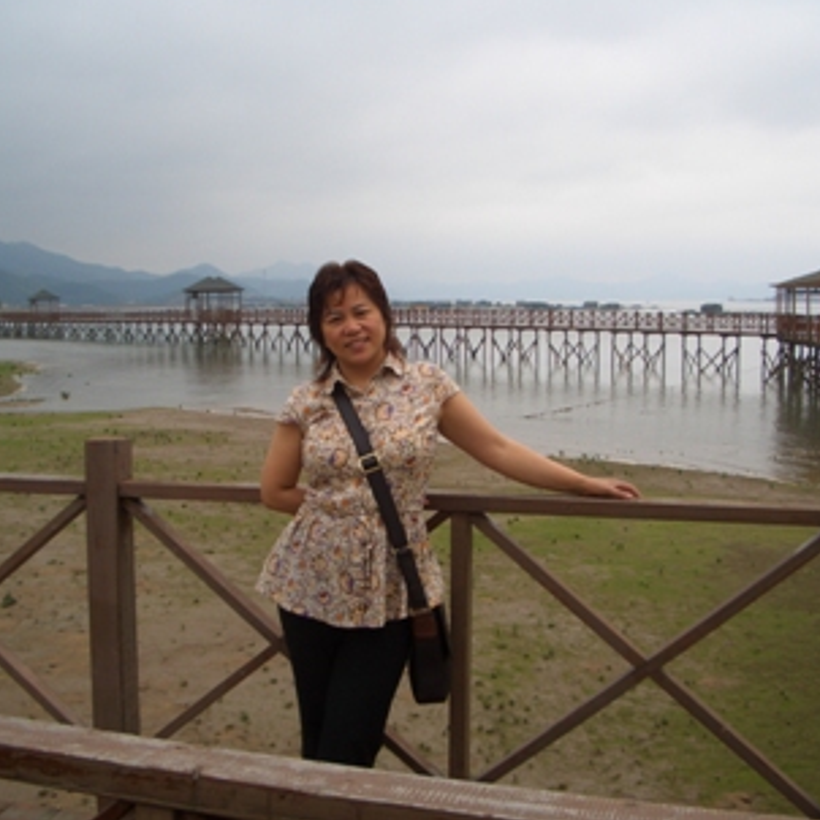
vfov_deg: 40.0
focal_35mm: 42
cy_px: 406
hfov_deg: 40.0
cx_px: 388
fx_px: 1126
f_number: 4.3
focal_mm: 5.8
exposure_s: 1/160
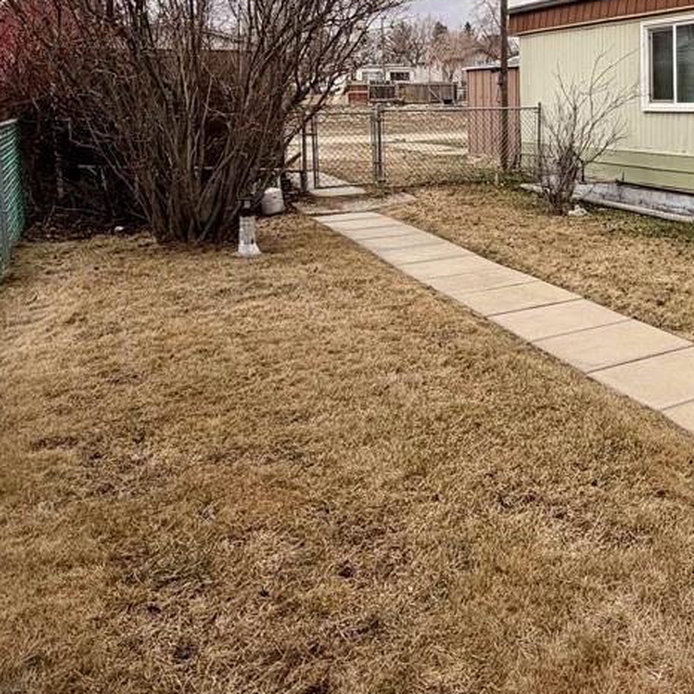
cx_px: 640
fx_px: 771
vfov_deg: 46.1
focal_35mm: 34
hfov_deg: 43.7
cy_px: 144
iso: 20
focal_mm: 2.22
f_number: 2.2
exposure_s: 1/779
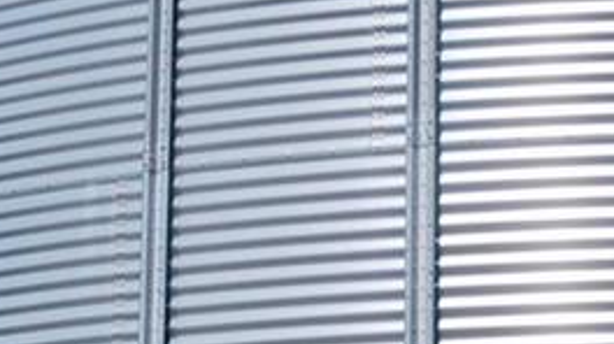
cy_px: 298
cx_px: 744
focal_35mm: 171
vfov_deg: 7.1
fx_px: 2782
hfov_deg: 12.3
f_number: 9
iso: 100
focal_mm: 14
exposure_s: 1/320
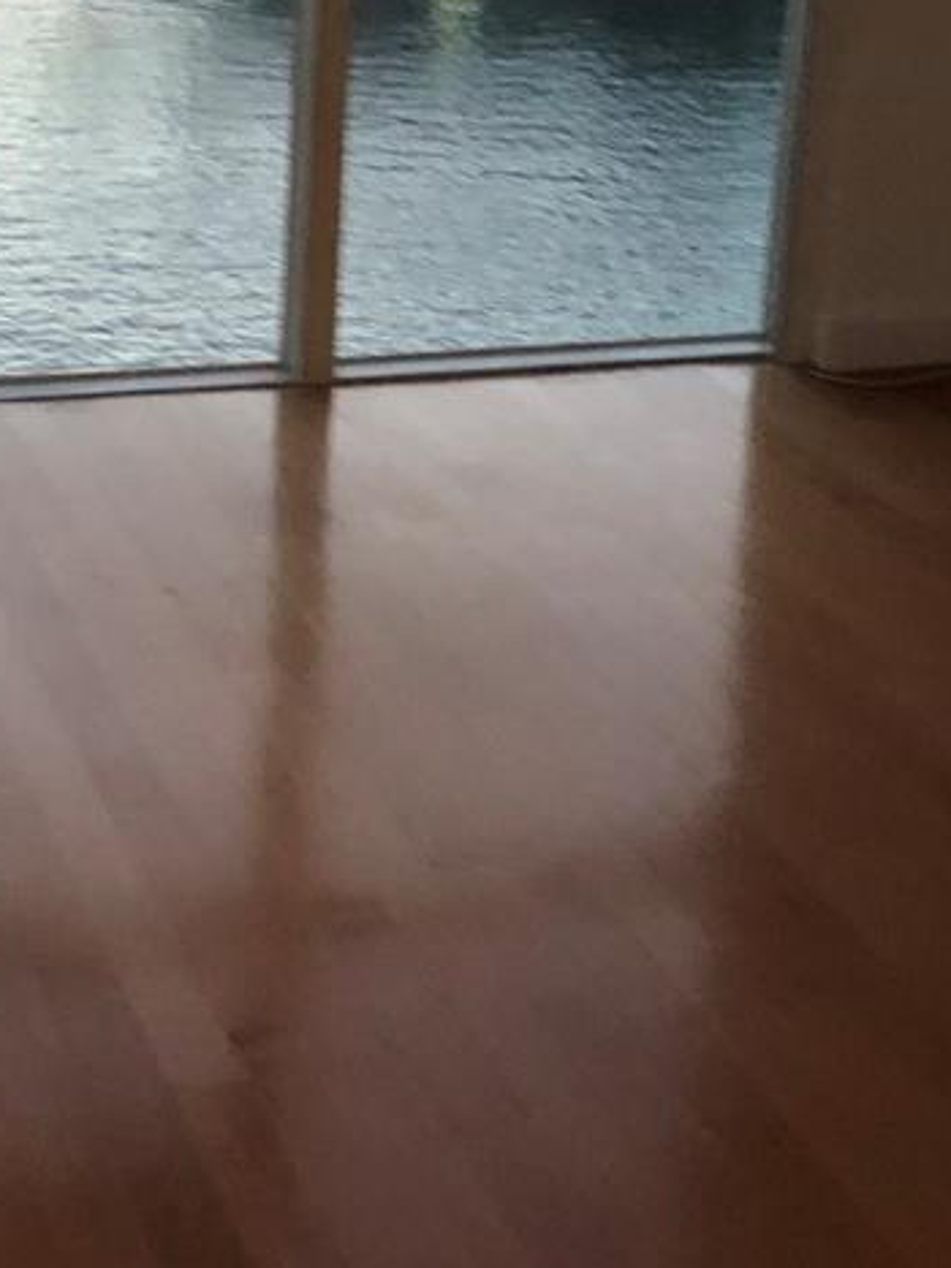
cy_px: 293
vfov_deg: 26.6
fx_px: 2639
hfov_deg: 20.3
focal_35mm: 72
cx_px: 272
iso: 100
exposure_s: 1/6
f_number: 1.8
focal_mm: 3.99
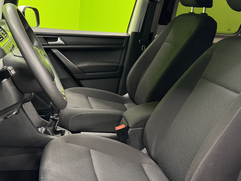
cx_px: 109
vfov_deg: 32.8
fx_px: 306
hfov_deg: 42.9
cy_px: 101
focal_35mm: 44
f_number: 1.78
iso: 500
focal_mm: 6.76
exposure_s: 1/50
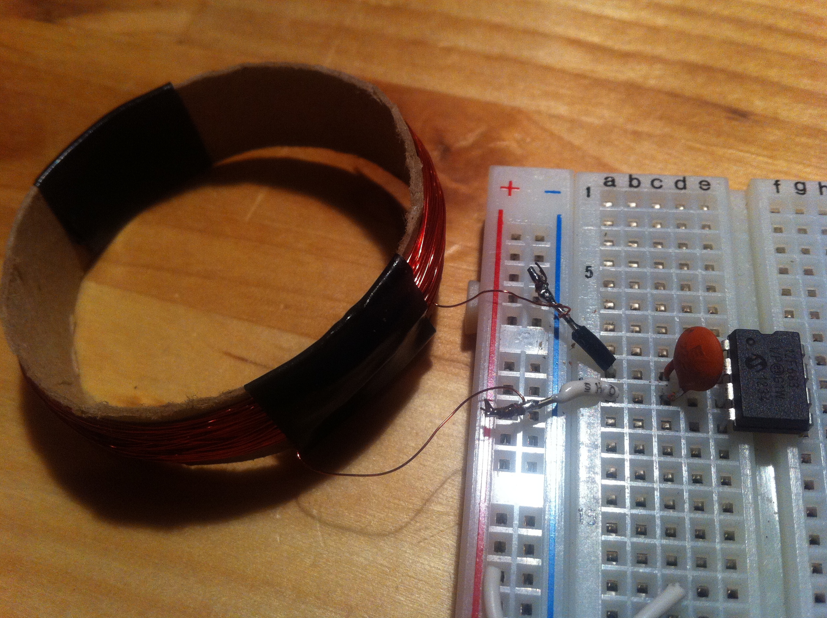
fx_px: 859
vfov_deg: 39.6
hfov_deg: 51.4
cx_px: 421
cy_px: 317
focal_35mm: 36
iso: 125
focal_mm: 3.85
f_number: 2.8
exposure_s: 1/120
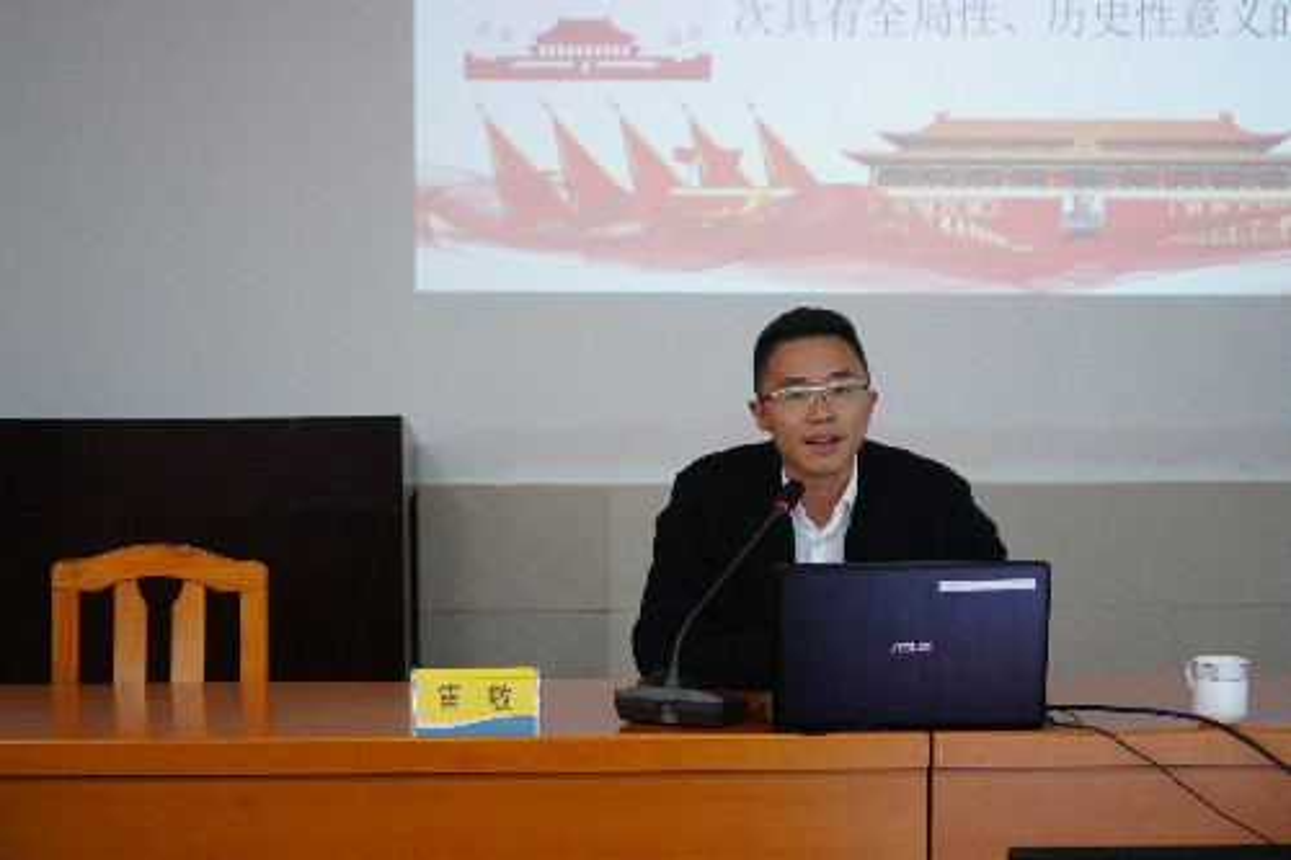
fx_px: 2509
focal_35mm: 70
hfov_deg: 28.9
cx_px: 646
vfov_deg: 19.4
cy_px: 430
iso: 1600
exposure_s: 1/50
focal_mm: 70
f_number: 5.6
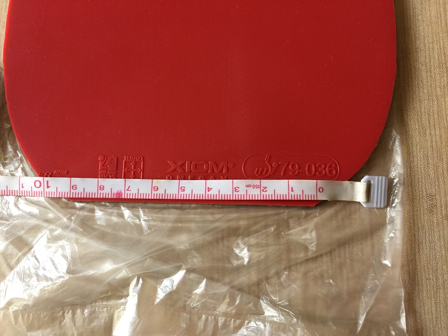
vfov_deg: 48.2
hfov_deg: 61.7
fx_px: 375
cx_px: 224
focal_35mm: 29
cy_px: 168
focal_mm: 4.15
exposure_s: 1/15
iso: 32
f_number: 2.2
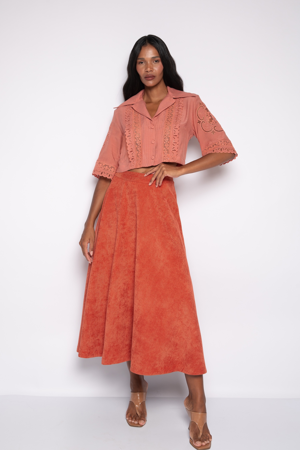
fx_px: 551
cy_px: 225
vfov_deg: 44.5
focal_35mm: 44
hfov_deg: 30.5
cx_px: 150
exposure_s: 1/160
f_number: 7.1
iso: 200
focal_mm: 44
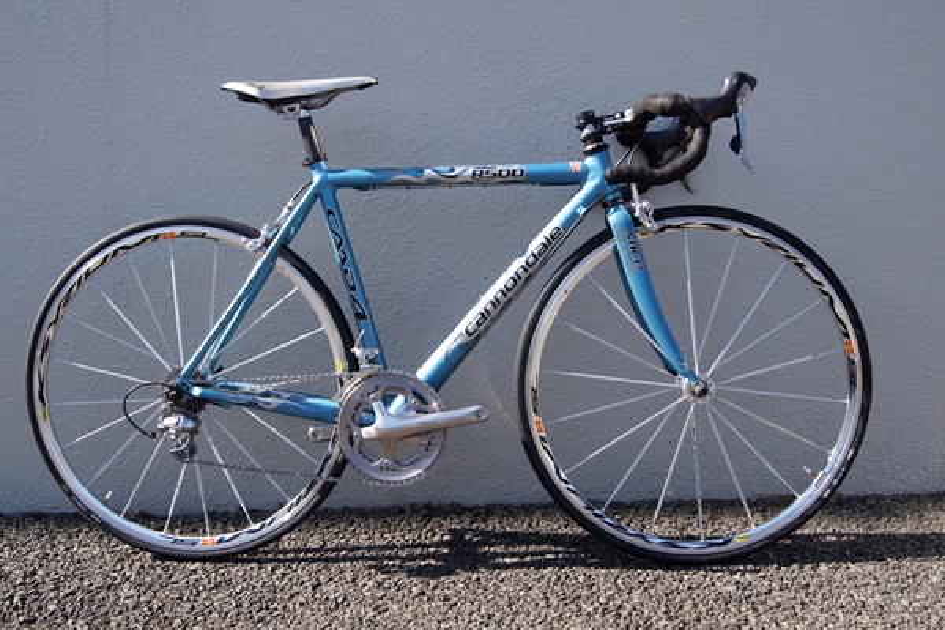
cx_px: 472
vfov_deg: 36.9
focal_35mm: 36
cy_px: 315
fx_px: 945
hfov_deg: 53.1
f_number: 8
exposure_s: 1/125
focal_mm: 24
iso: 100
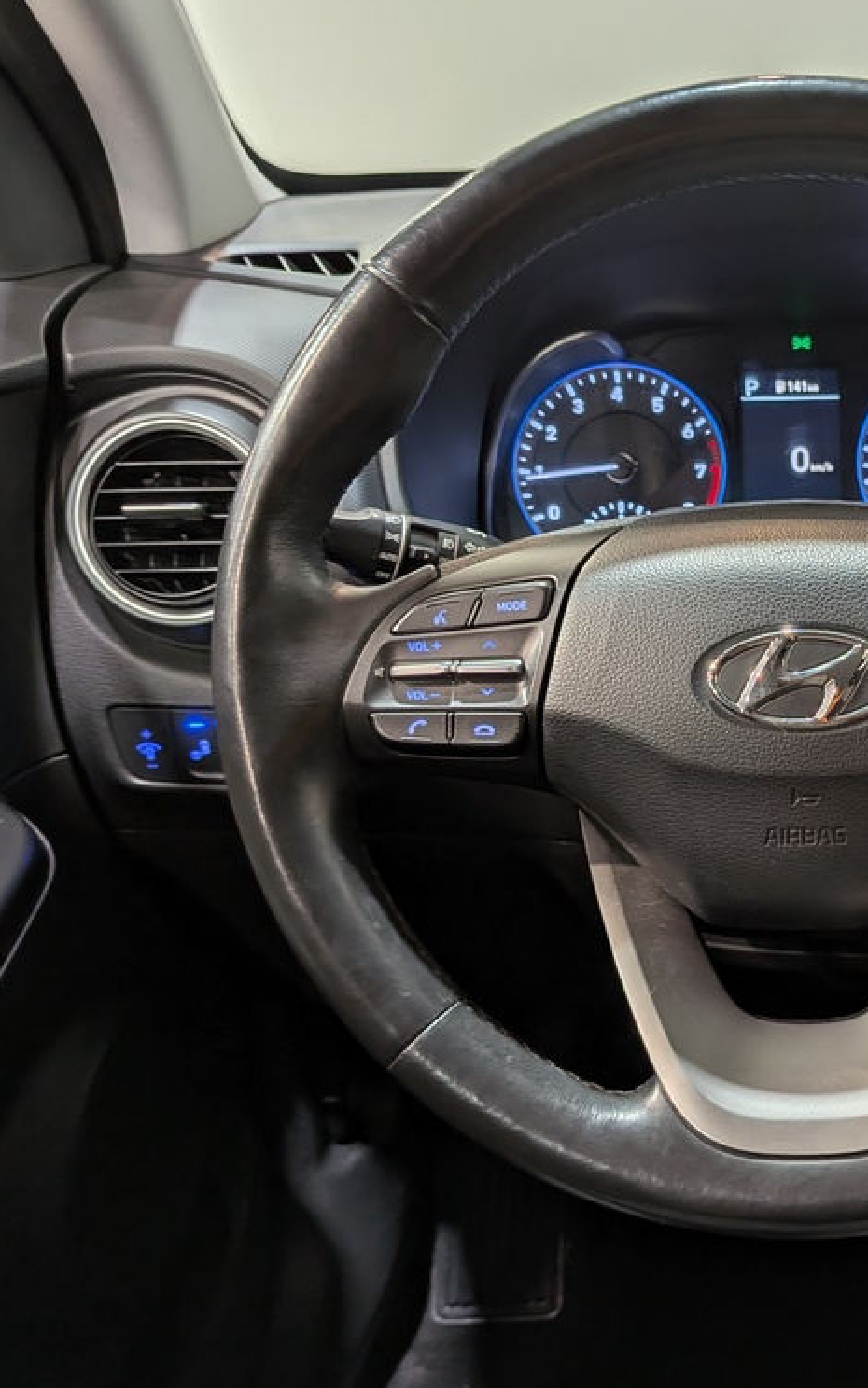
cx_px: 788
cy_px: 696
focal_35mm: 35
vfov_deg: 55.3
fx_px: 1325
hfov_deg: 34.2
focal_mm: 4.53
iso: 28
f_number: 1.7
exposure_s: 1/103
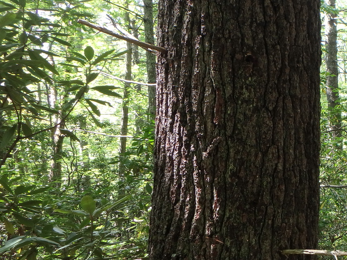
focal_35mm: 49
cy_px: 170
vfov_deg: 29.5
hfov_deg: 34.8
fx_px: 491
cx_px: 358
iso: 160
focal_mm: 3.7
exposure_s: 1/60
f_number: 3.5
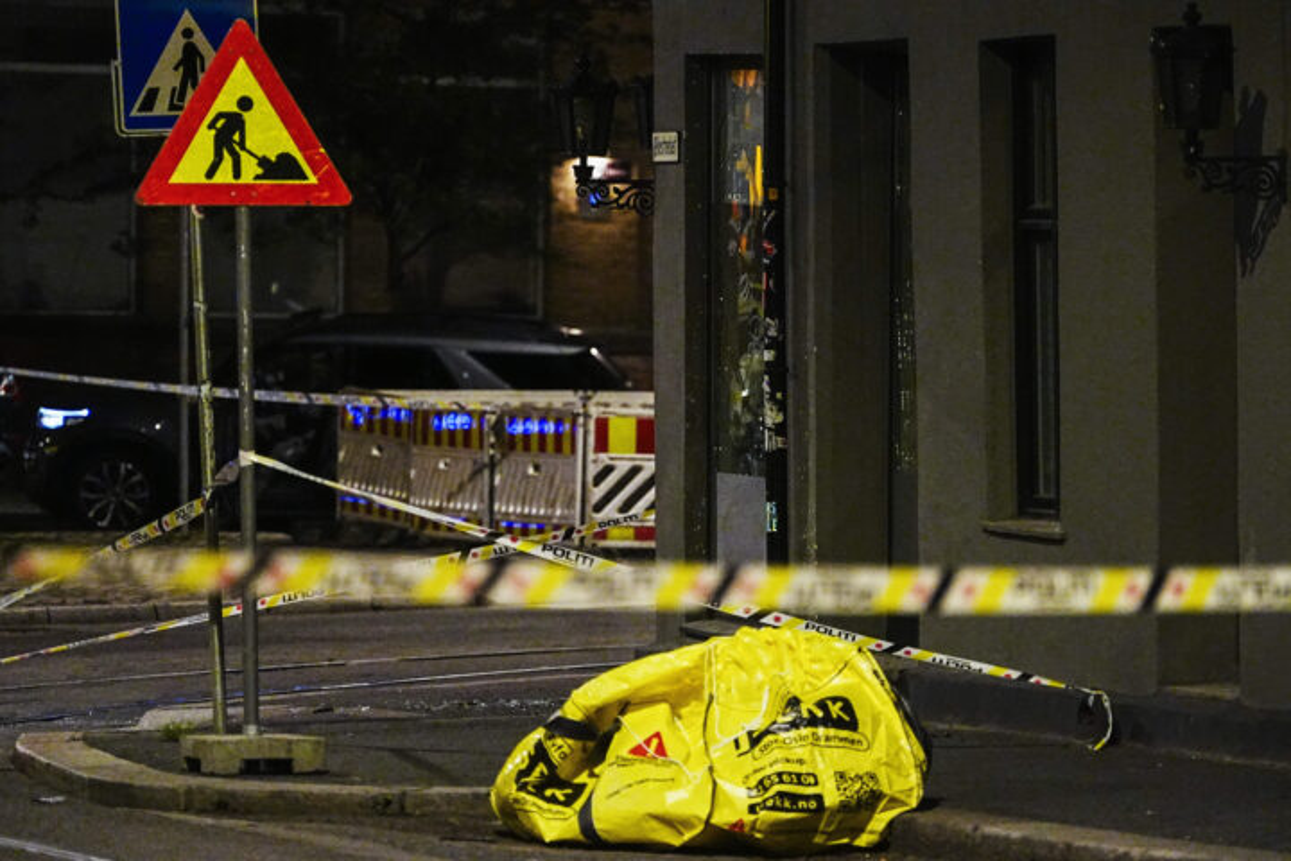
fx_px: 10040
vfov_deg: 4.9
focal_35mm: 280
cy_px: 430
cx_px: 646
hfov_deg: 7.4
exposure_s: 1/125
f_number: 4
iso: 10000
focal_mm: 280
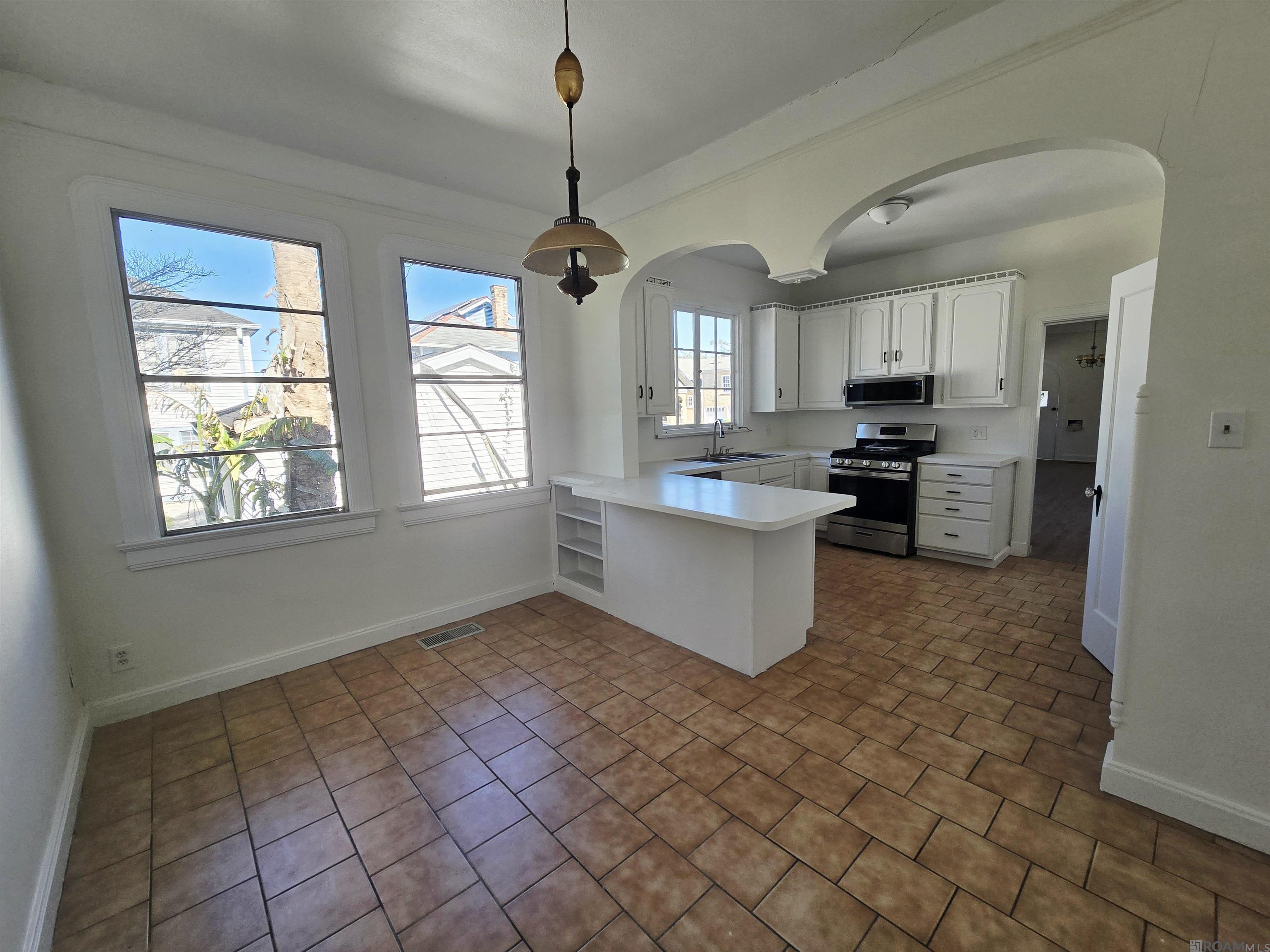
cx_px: 635
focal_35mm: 13
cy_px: 476
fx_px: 477
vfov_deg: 89.9
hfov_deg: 106.2
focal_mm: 2.2
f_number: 2.2
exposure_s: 1/370
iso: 50
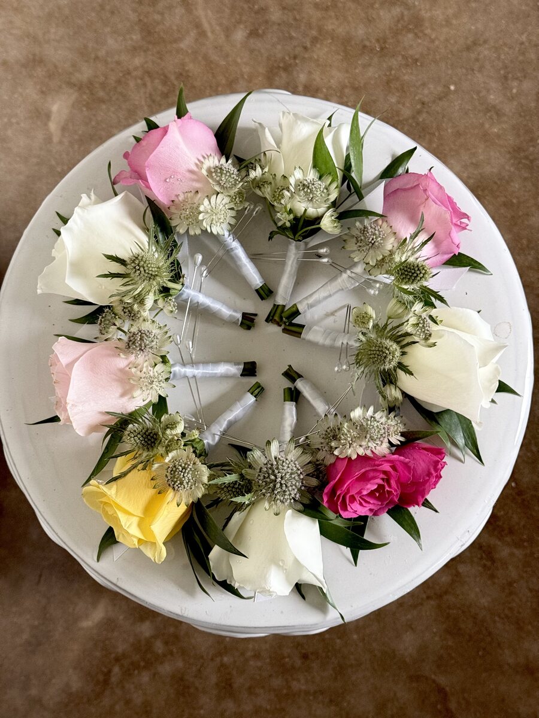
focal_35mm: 48
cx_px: 270
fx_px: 997
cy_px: 359
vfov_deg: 39.7
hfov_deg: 30.3
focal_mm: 6.76
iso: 320
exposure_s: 1/40
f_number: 1.78
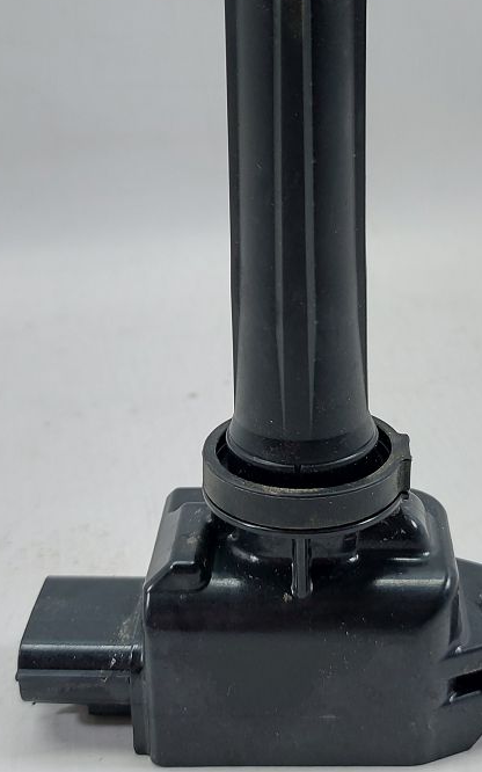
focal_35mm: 53
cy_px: 270
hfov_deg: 24.4
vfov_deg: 37.9
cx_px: 288
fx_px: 1114
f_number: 1.8
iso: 64
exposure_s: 1/50
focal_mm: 5.23
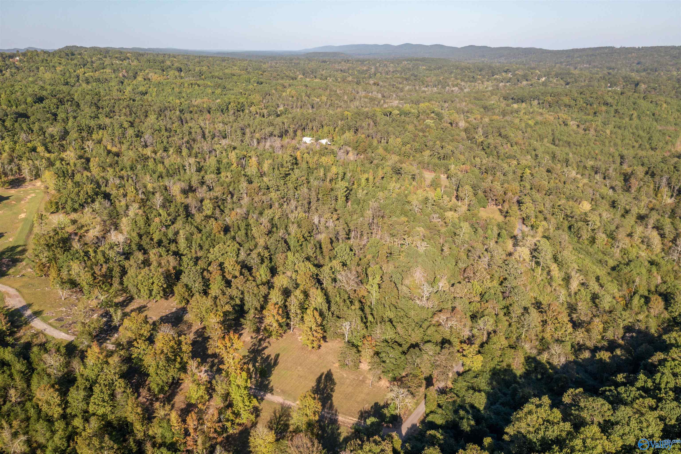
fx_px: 529
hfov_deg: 65.5
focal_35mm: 28
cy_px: 227
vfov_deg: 46.4
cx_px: 340
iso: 100
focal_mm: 10.26
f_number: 3.5
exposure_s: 1/400
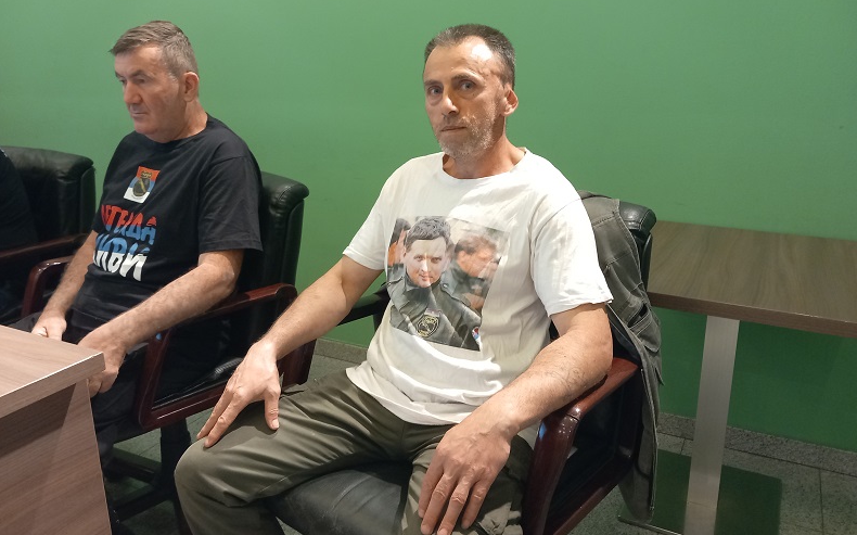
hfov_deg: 64.7
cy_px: 235
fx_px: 677
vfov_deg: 43.0
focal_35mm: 29
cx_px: 432
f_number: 1.8
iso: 320
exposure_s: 1/25
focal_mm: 4
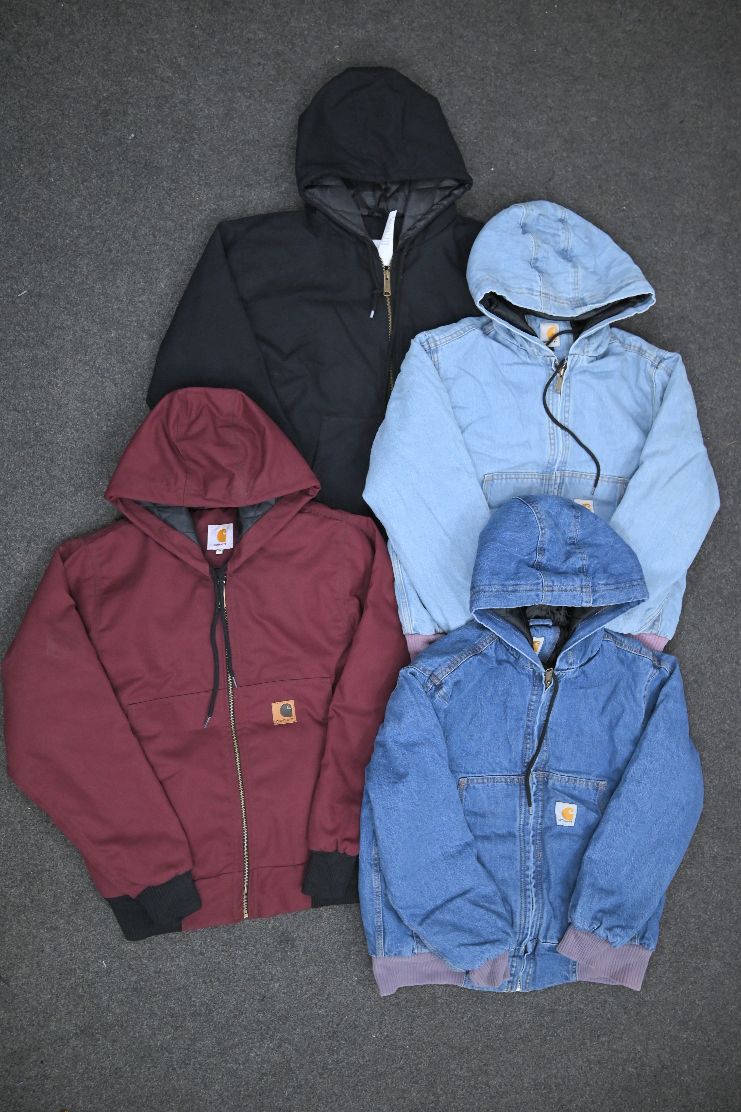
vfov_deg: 54.4
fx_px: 1081
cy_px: 556
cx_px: 370
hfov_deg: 37.9
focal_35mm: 35
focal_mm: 35
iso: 1600
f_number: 4
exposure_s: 1/100
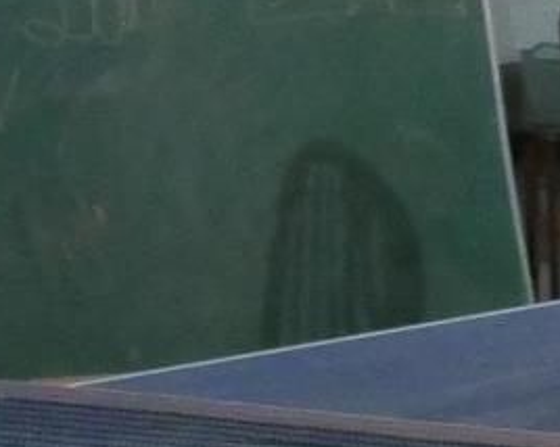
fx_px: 3842
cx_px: 2181
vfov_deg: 6.6
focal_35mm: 232
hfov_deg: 6.7
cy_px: -17
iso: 3200
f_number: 4
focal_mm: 14
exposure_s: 1/30
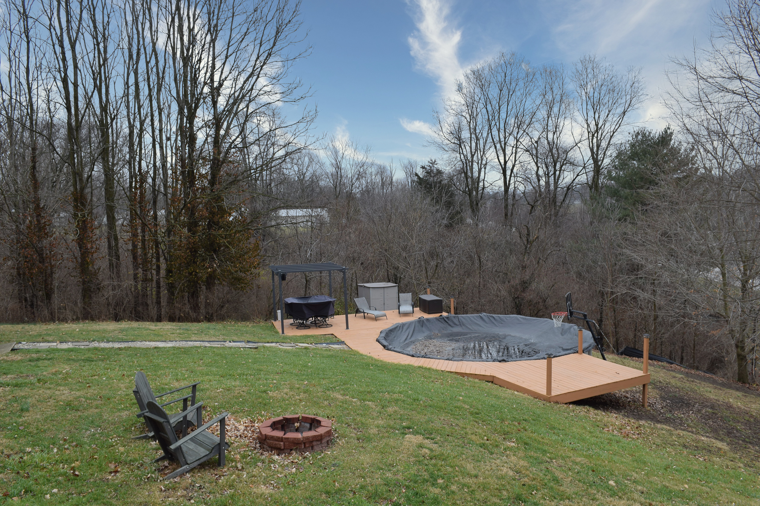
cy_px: 253
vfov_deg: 47.9
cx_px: 380
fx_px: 570
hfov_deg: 67.4
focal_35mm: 27
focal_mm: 18
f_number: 10
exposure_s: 1/30
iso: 100
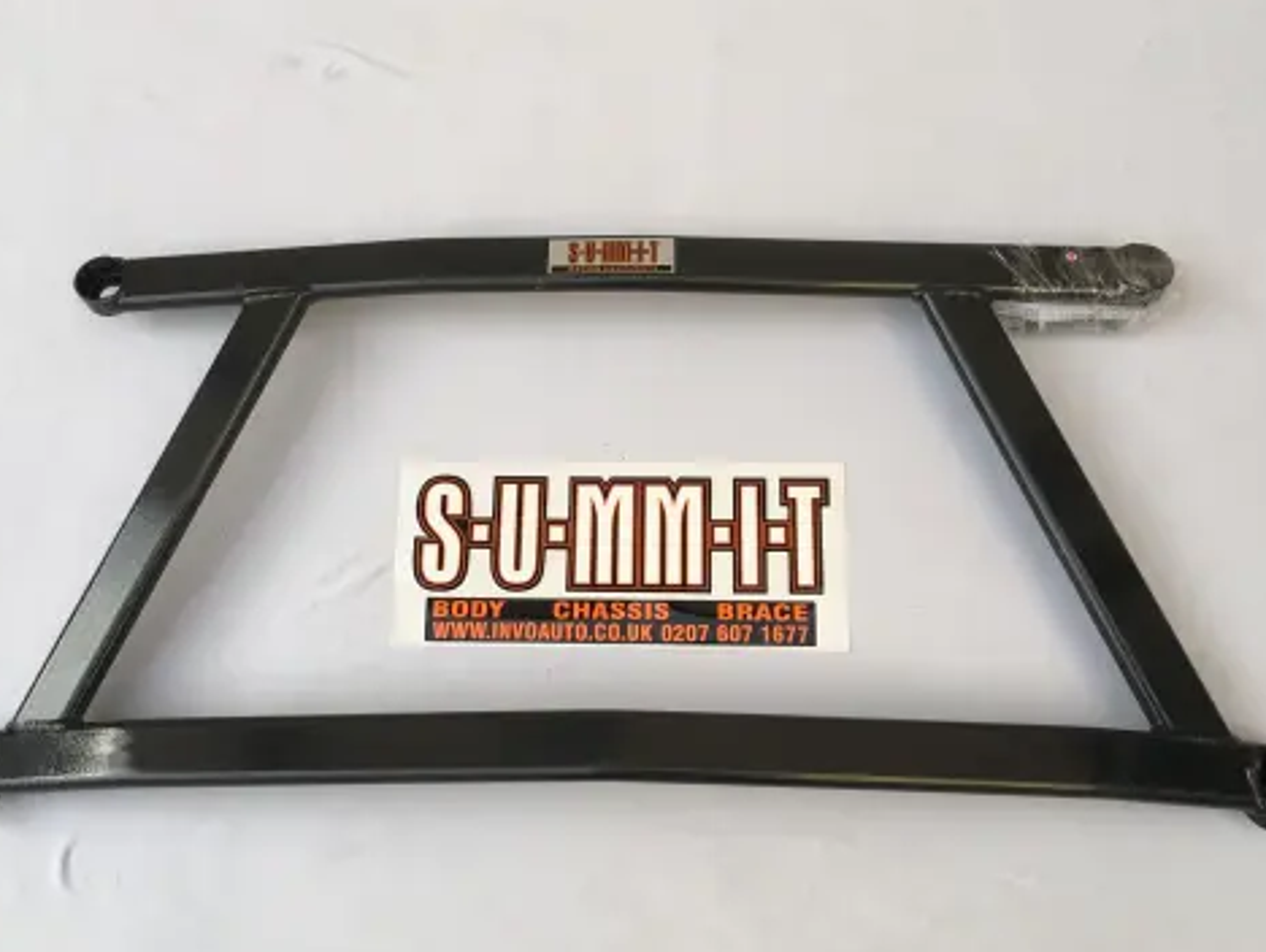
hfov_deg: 55.3
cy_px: 484
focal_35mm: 33
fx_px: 1208
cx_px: 637
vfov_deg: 43.0
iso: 25
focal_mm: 4.15
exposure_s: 1/388
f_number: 2.2
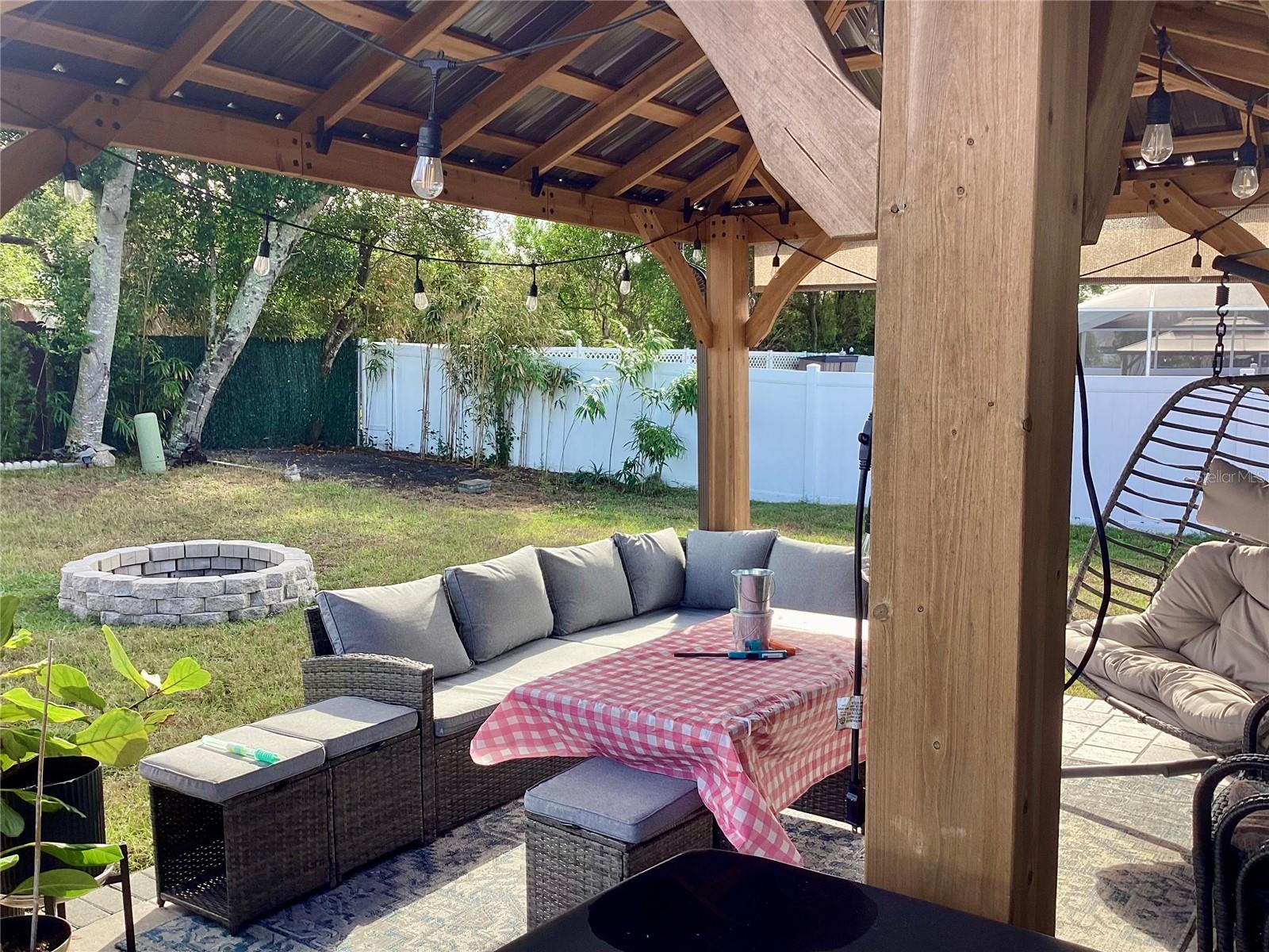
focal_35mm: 31
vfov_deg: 45.4
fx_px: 1136
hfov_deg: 58.4
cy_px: 476
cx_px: 634
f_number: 2.4
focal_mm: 3.3
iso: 25
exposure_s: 1/141
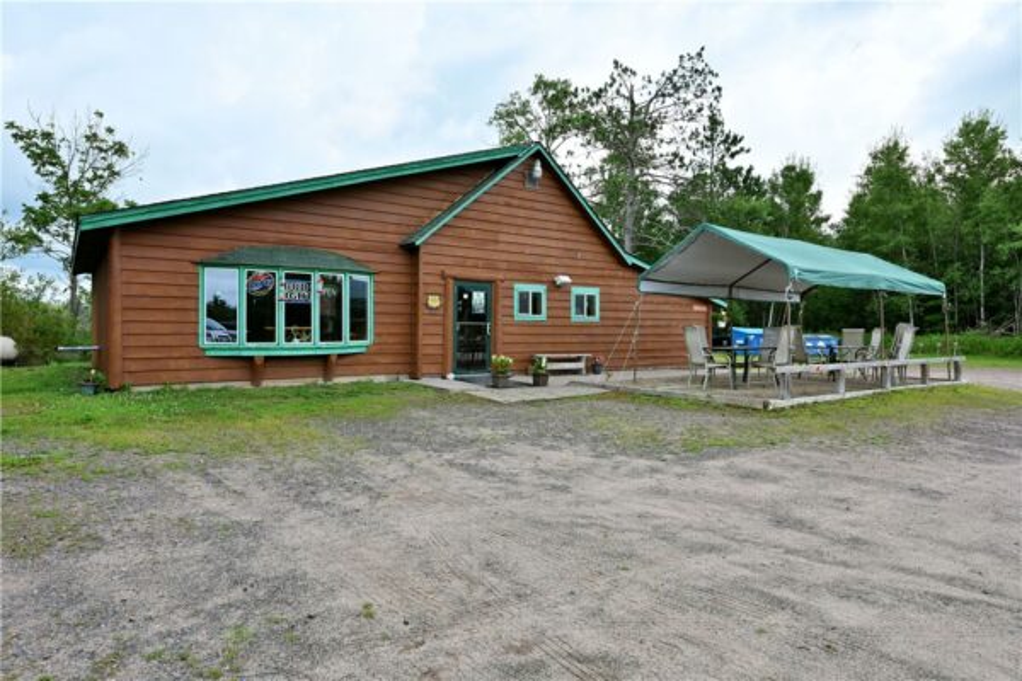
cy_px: 340
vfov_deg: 59.5
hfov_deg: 81.2
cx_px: 511
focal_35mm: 21
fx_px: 596
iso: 250
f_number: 5.6
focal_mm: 21
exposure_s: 1/640
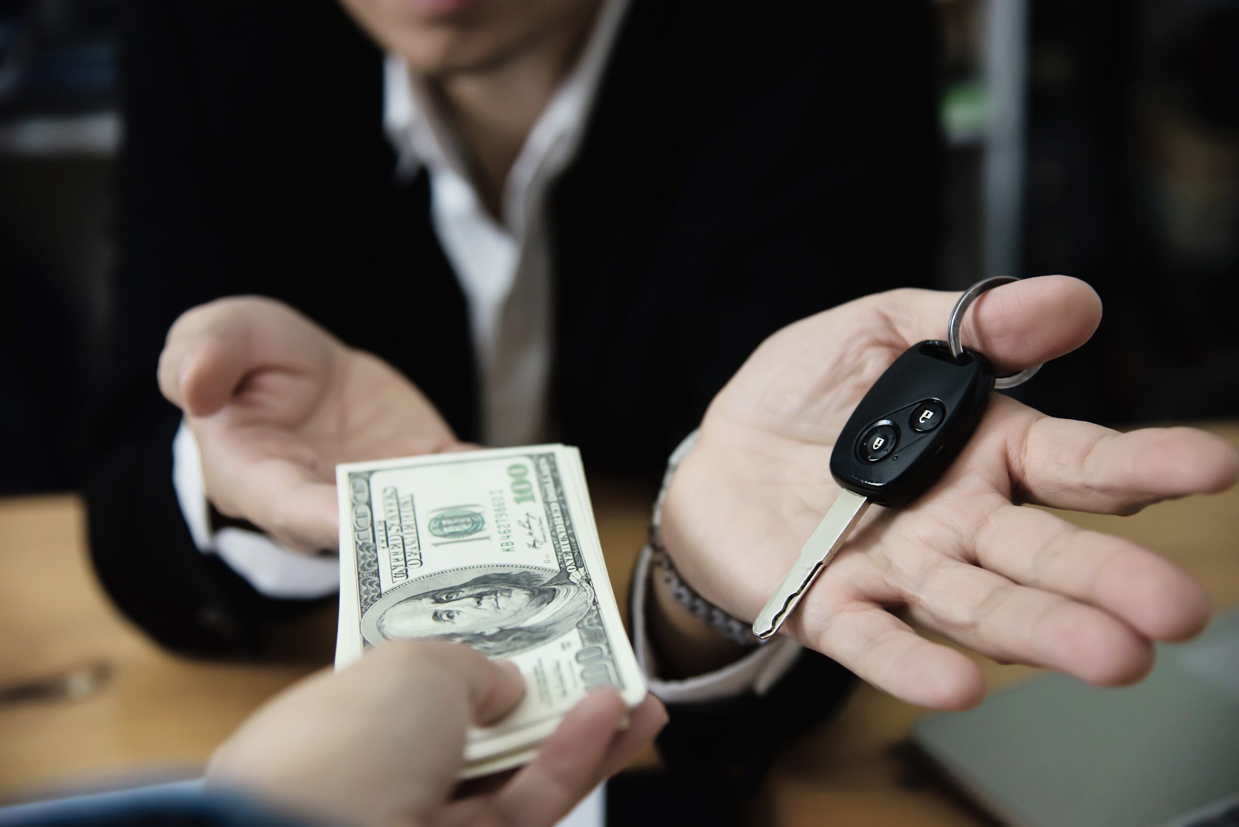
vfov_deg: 20.9
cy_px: 414
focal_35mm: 65
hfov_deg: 30.9
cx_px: 620
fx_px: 2238
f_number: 4
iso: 2000
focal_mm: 65
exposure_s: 1/160
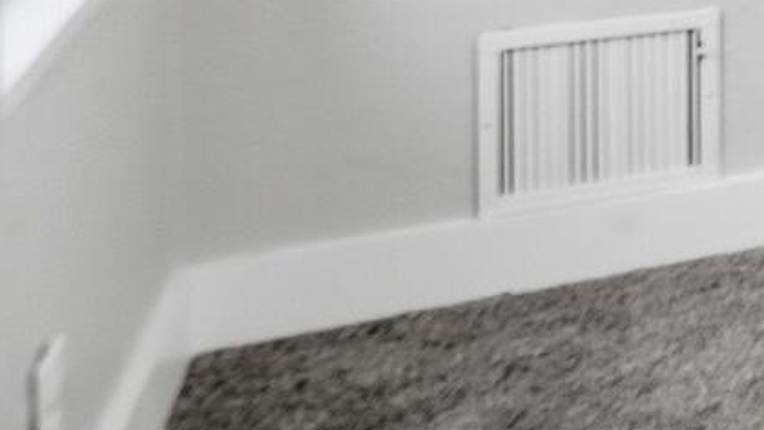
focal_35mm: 75
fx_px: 1520
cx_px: 1703
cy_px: -445
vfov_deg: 13.6
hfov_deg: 16.5
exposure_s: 1/250
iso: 125
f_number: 5.6
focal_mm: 10
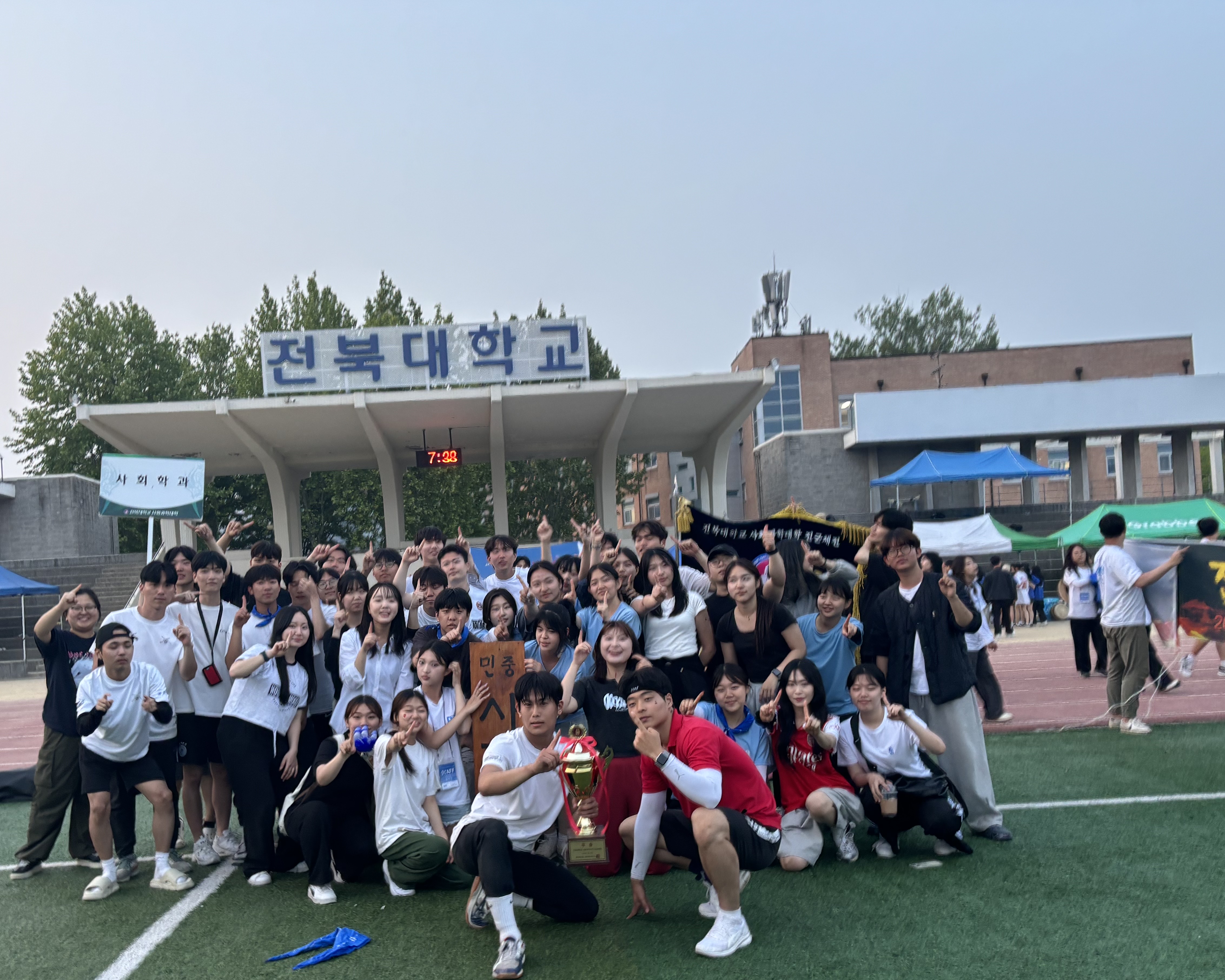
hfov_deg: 55.4
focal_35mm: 32
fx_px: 1160
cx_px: 521
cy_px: 568
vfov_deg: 45.6
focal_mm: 5.96
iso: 125
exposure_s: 1/79
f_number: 1.6
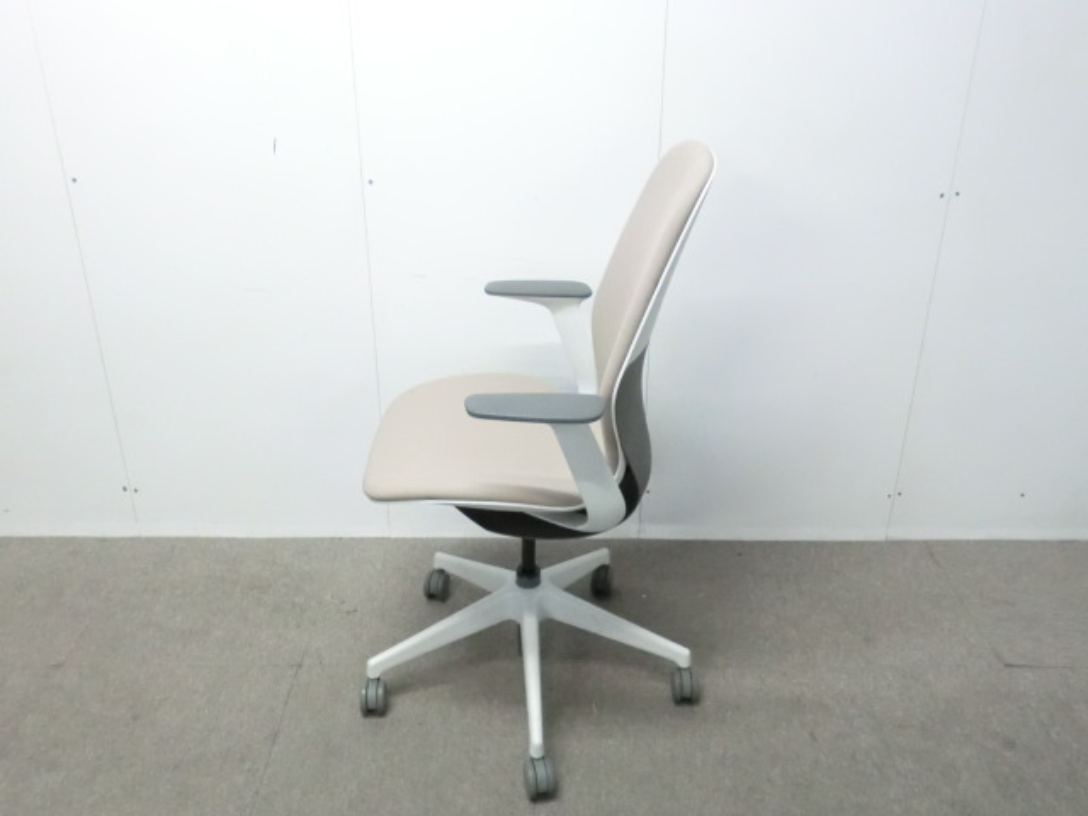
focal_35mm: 32
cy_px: 408
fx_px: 1006
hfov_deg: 56.8
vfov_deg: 44.2
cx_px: 544
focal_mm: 5.8
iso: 800
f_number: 3.5
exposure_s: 1/50
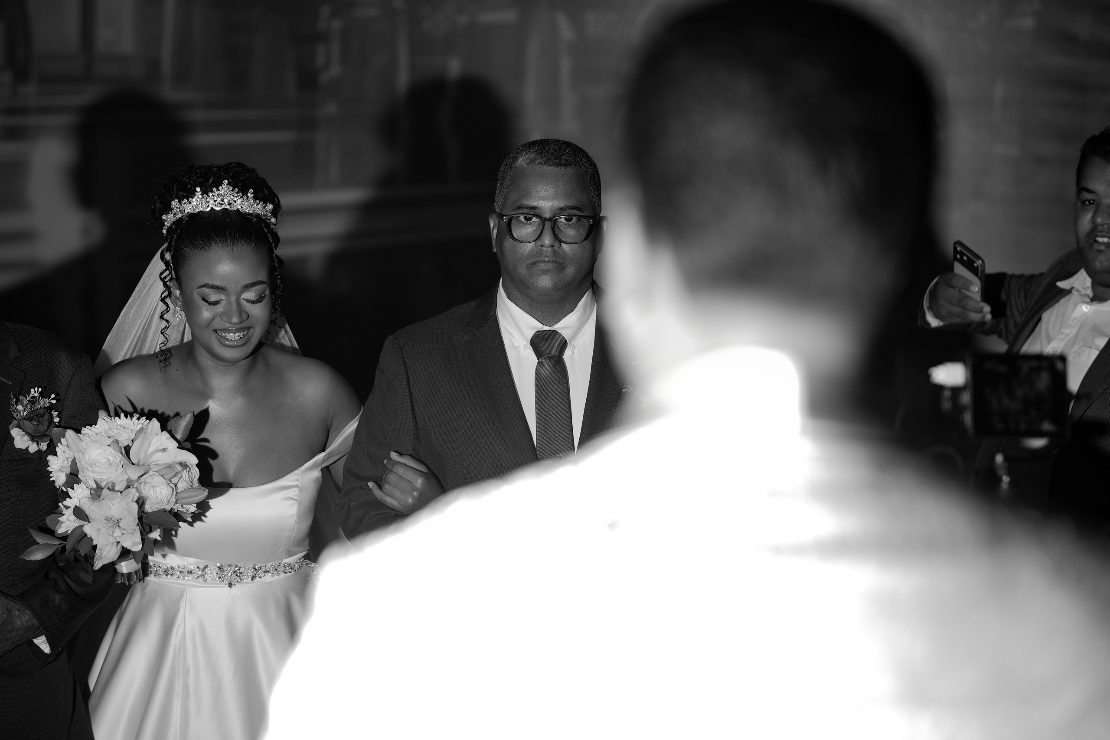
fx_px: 2621
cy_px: 370
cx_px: 555
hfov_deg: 23.9
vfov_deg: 16.1
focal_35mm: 85
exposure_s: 1/160
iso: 320
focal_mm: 85
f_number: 2.8
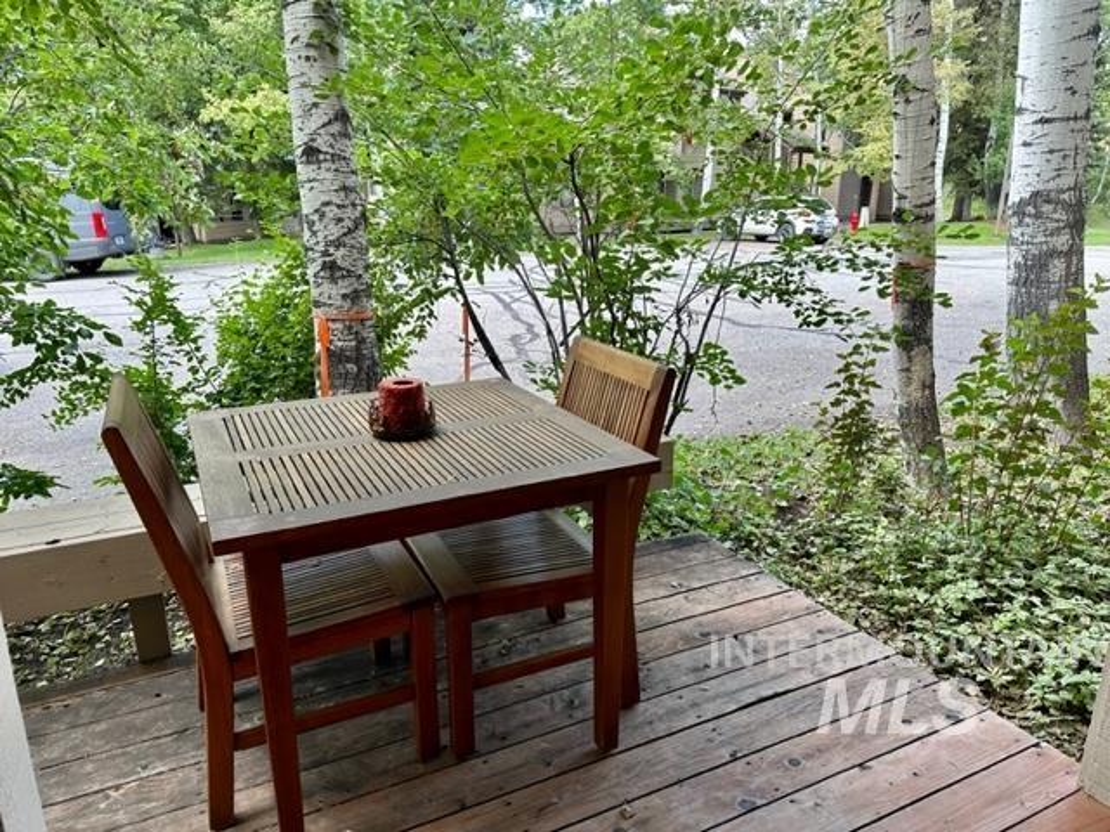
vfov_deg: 56.8
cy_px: 416
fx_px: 770
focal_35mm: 24
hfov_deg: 71.6
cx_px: 555
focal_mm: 6.86
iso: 64
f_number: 1.78
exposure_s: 1/170
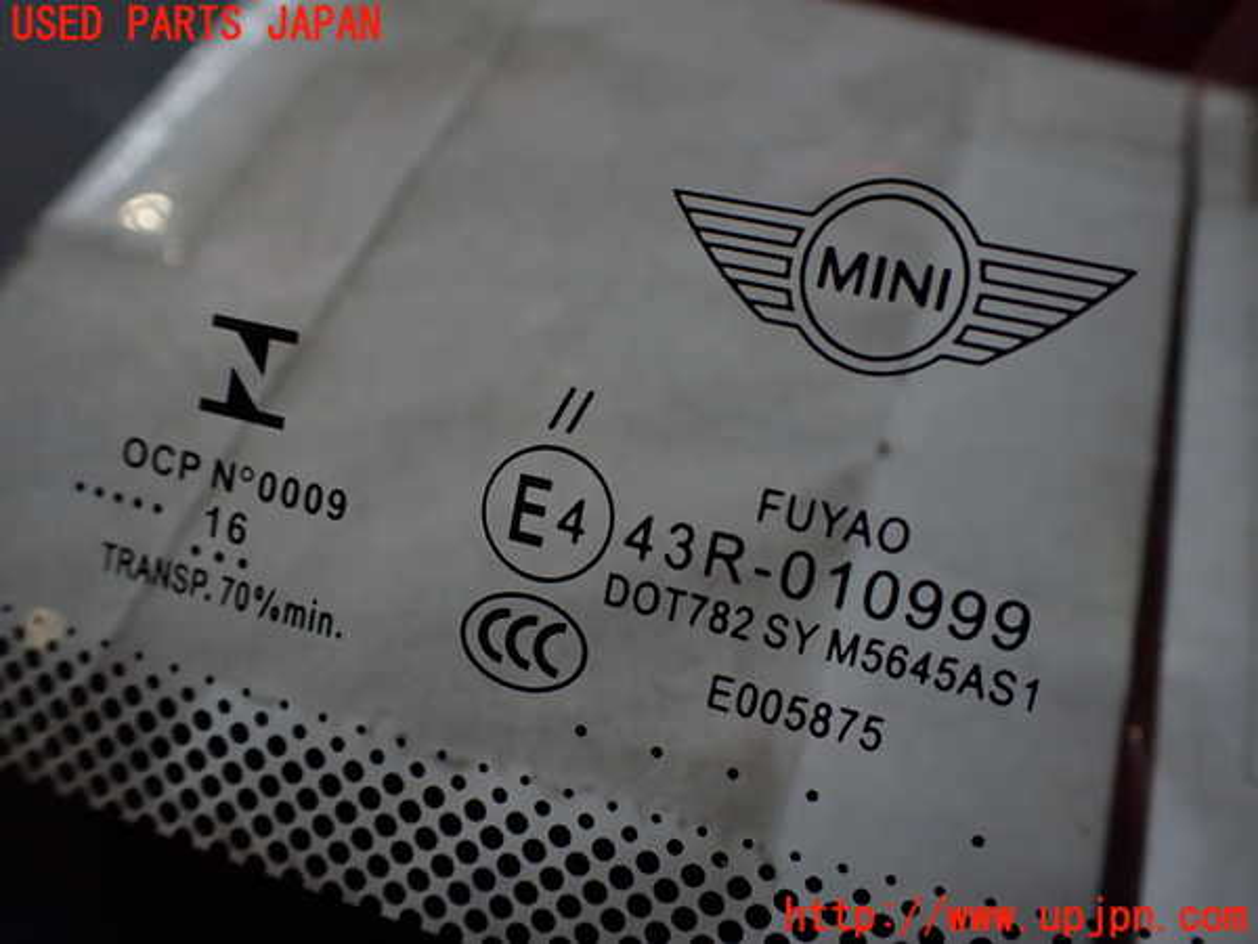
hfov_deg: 60.0
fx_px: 1090
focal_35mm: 30
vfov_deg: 46.8
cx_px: 629
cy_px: 472
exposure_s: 1/125
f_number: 2.3
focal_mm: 5.4
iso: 200
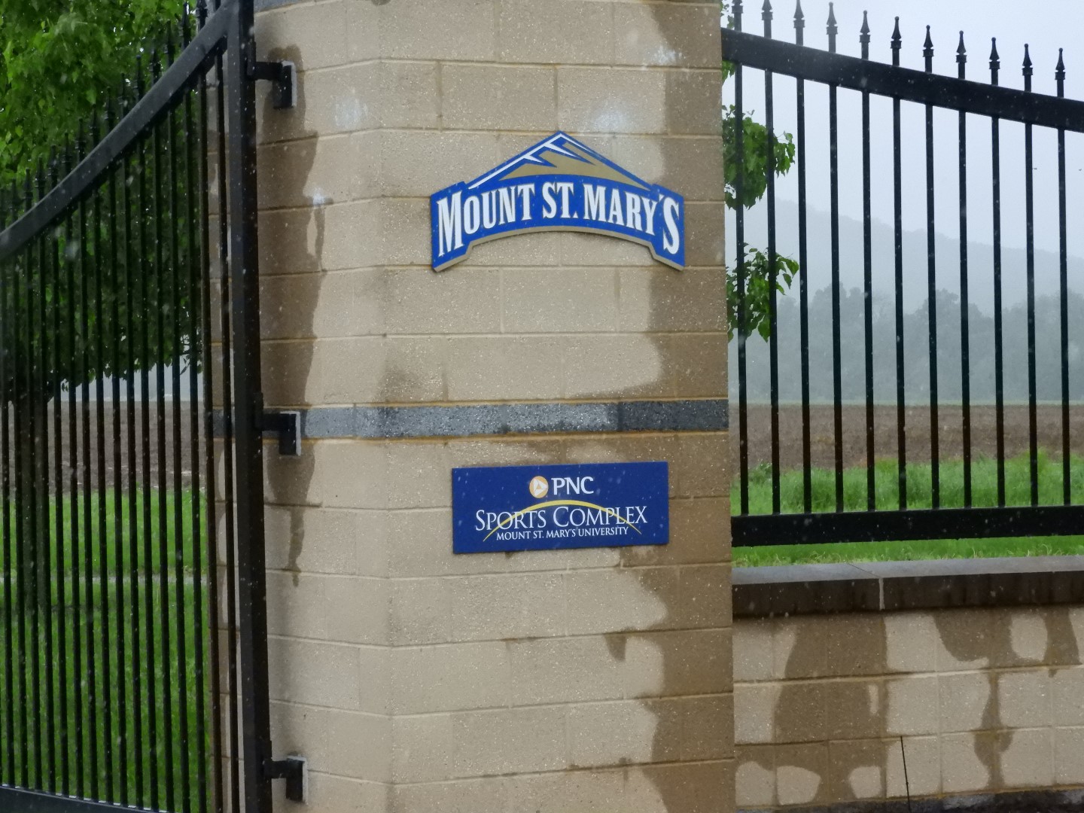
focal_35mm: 125
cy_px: 406
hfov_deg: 15.8
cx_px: 542
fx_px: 3914
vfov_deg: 11.9
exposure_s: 1/1600
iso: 1600
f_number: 5
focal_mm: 22.4
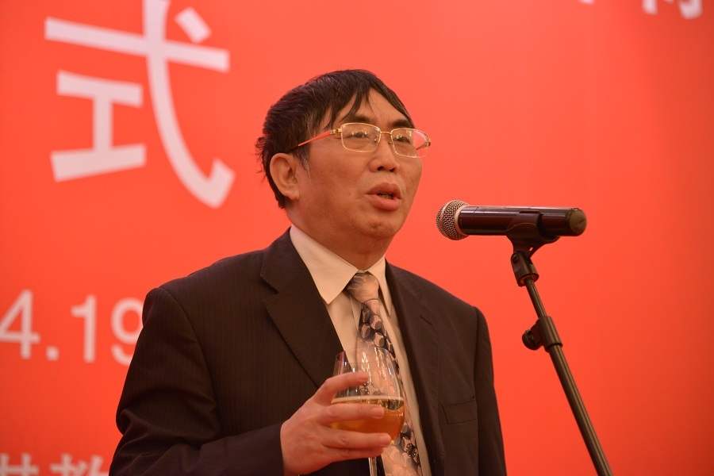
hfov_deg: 17.1
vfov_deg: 11.4
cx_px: 357
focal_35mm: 120
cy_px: 238
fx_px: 2380
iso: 1000
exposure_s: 1/80
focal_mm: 120
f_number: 4
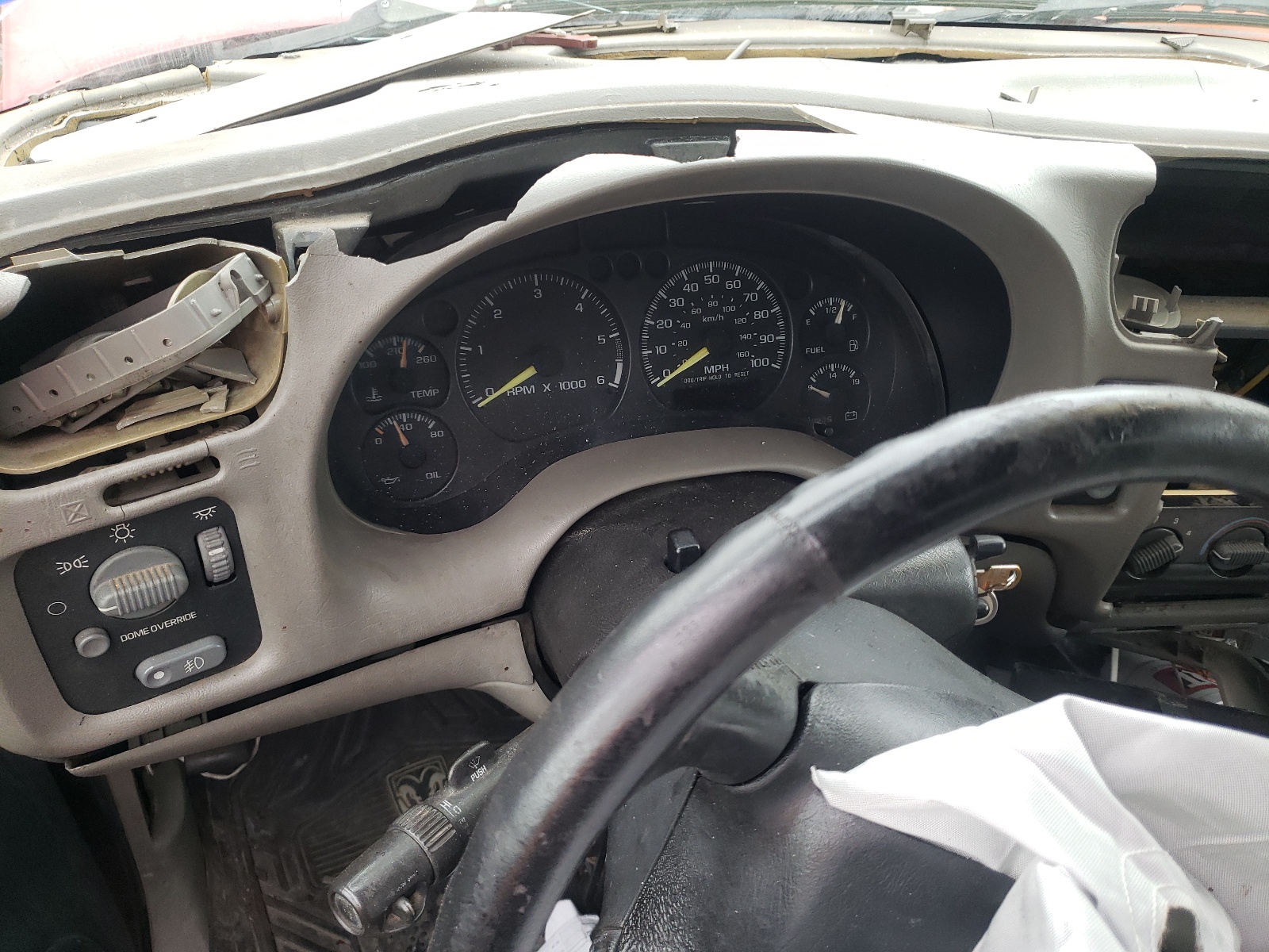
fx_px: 953
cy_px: 476
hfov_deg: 67.3
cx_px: 634
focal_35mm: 26
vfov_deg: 53.1
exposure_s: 1/50
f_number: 1.5
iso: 111
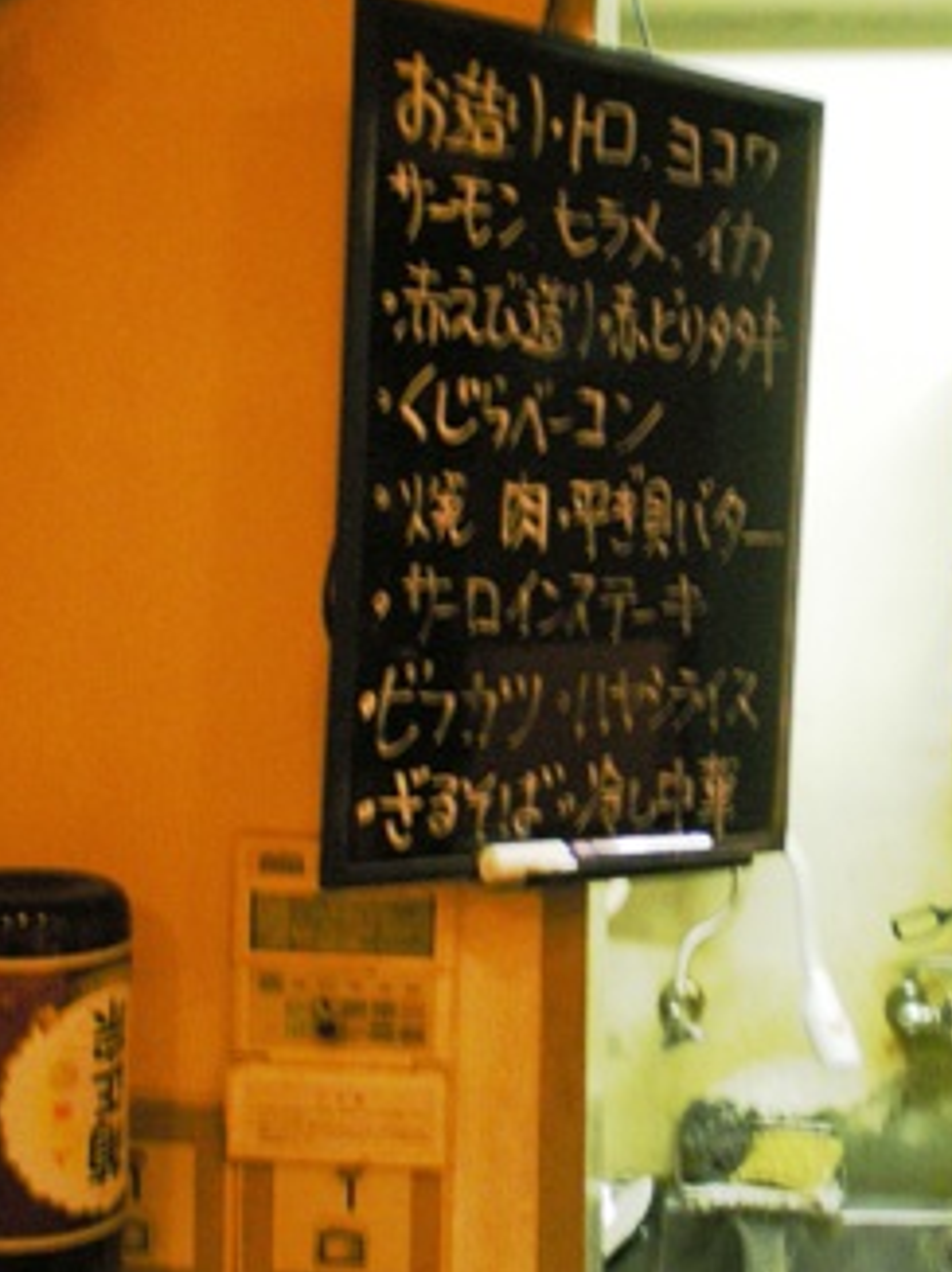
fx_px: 1983
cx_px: 577
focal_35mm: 54
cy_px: 570
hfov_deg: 26.9
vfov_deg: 35.5
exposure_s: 1/8
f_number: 3.5
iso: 444
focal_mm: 7.4
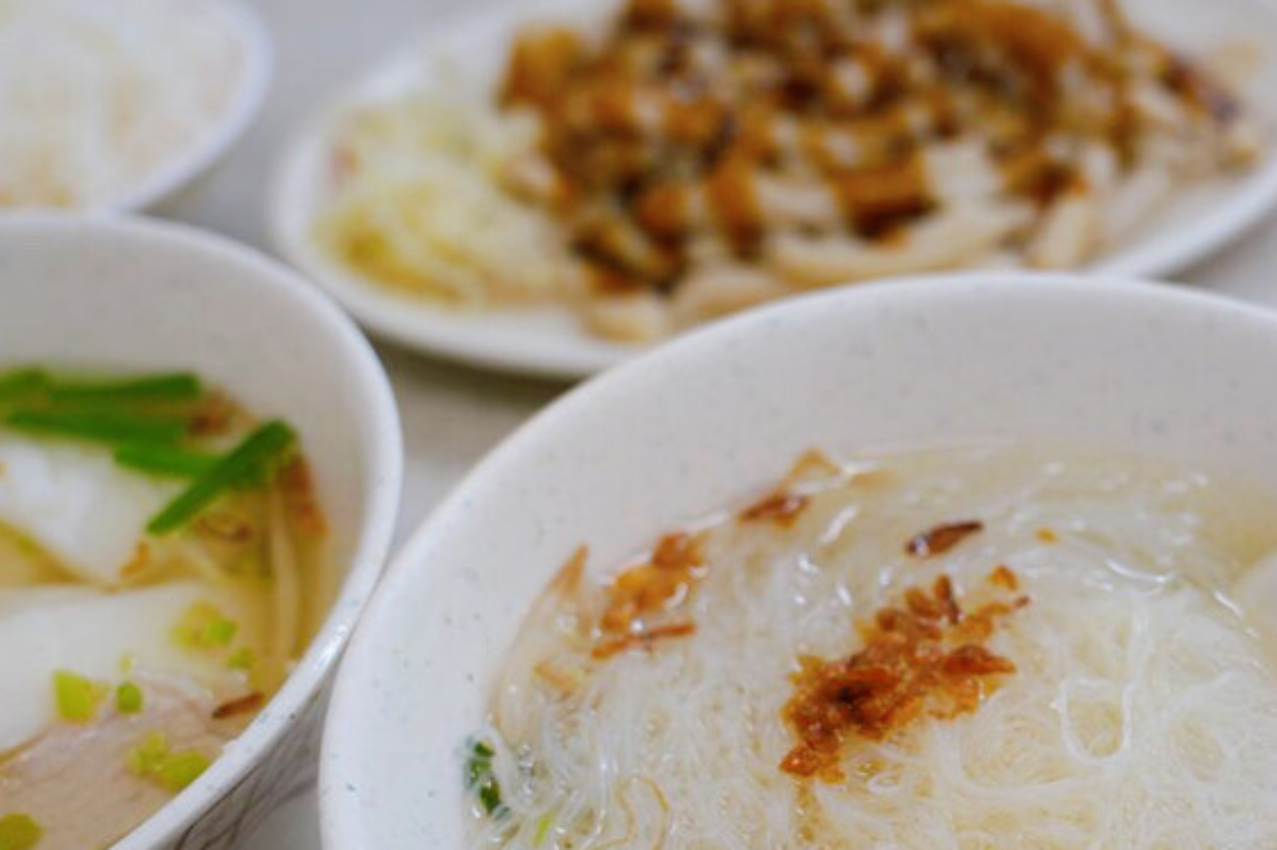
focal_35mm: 56
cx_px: 863
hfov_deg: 35.3
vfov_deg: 24.0
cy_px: 607
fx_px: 1985
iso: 320
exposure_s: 1/50
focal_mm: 37
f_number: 4.5
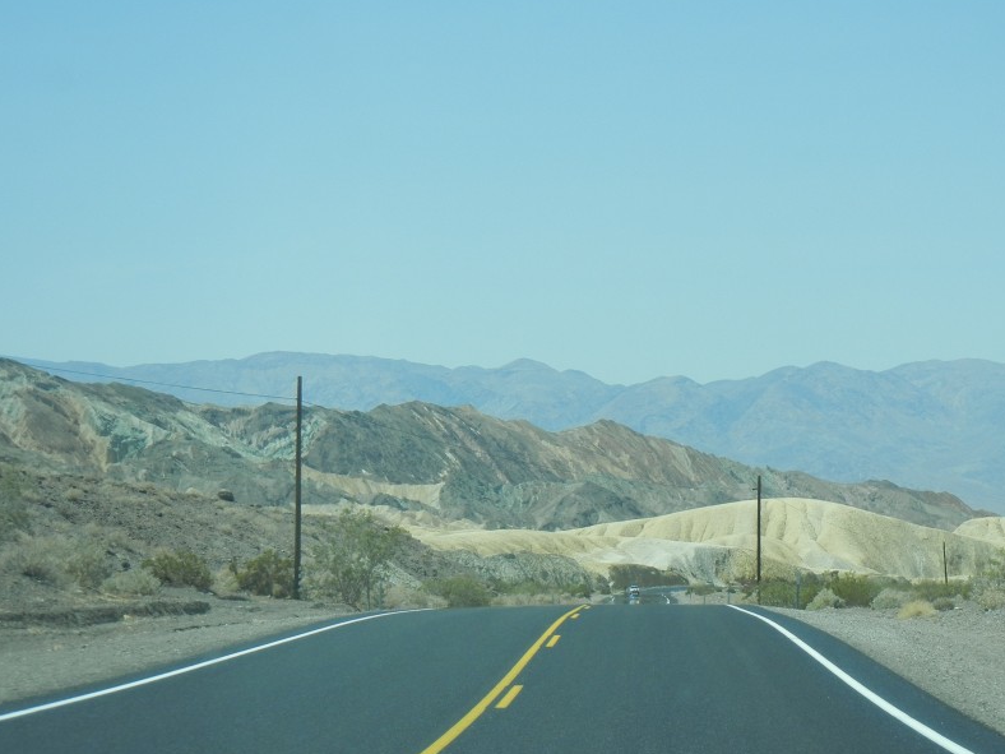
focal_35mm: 100
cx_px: 625
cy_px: 390
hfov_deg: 19.6
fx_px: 2903
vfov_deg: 14.8
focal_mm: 13.9
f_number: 8.6
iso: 160
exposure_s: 1/246
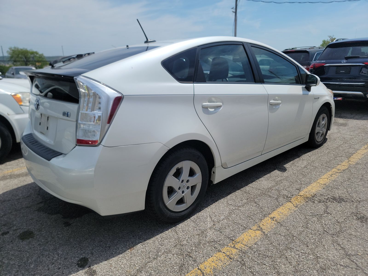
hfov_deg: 71.6
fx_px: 255
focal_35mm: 24
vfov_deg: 56.8
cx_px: 184
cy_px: 138
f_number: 1.8
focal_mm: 6.7
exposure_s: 1/1732
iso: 50
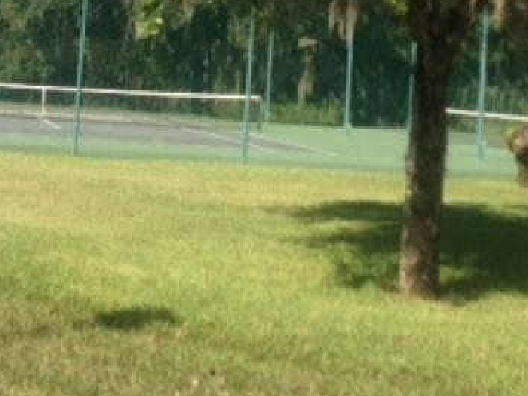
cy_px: -21
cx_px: 179
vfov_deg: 15.2
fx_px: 1449
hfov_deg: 20.6
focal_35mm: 95
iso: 50
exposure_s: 1/1004
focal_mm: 4.13
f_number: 2.4
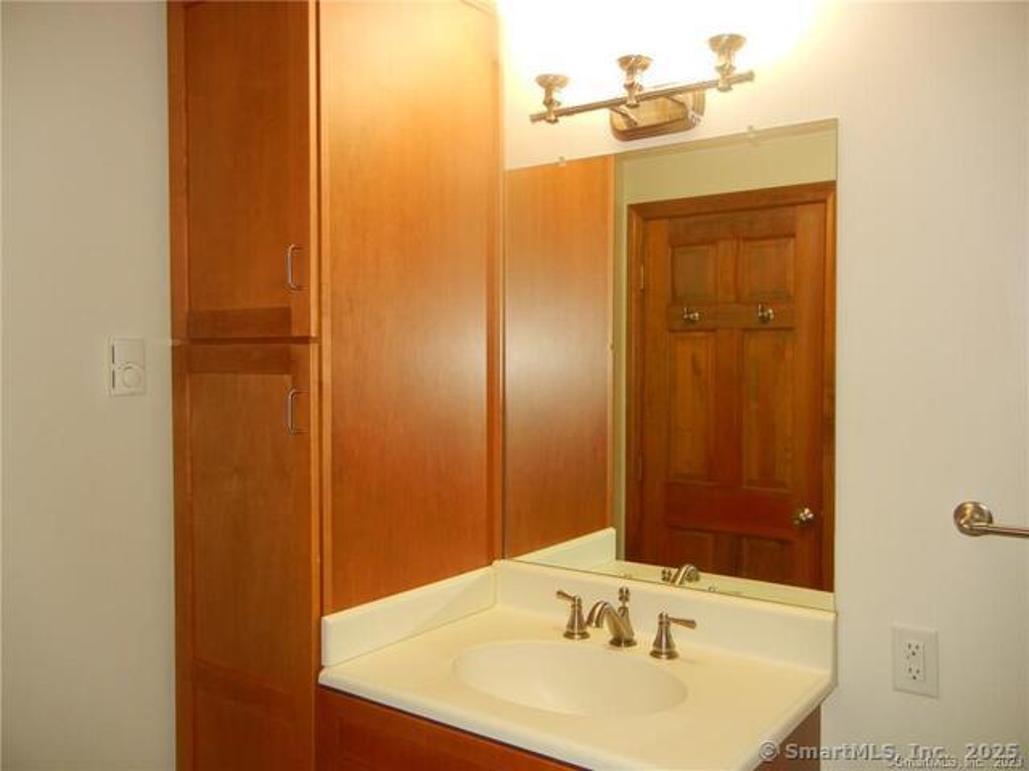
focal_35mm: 30
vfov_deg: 46.8
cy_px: 386
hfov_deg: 60.0
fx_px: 892
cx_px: 514
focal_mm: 5.4
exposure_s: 1/30
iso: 200
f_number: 3.5
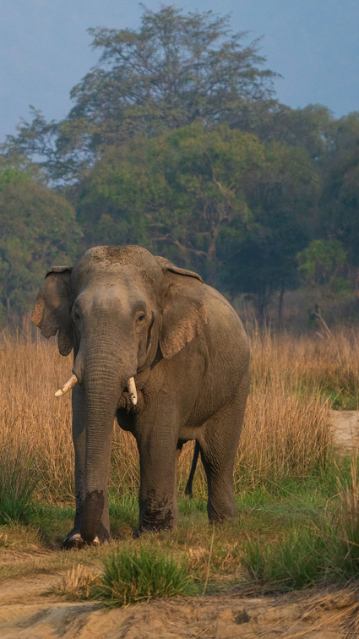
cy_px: 319
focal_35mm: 316
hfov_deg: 3.8
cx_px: 14
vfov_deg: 6.8
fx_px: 5350
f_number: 7.1
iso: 2000
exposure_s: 1/4000
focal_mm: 200
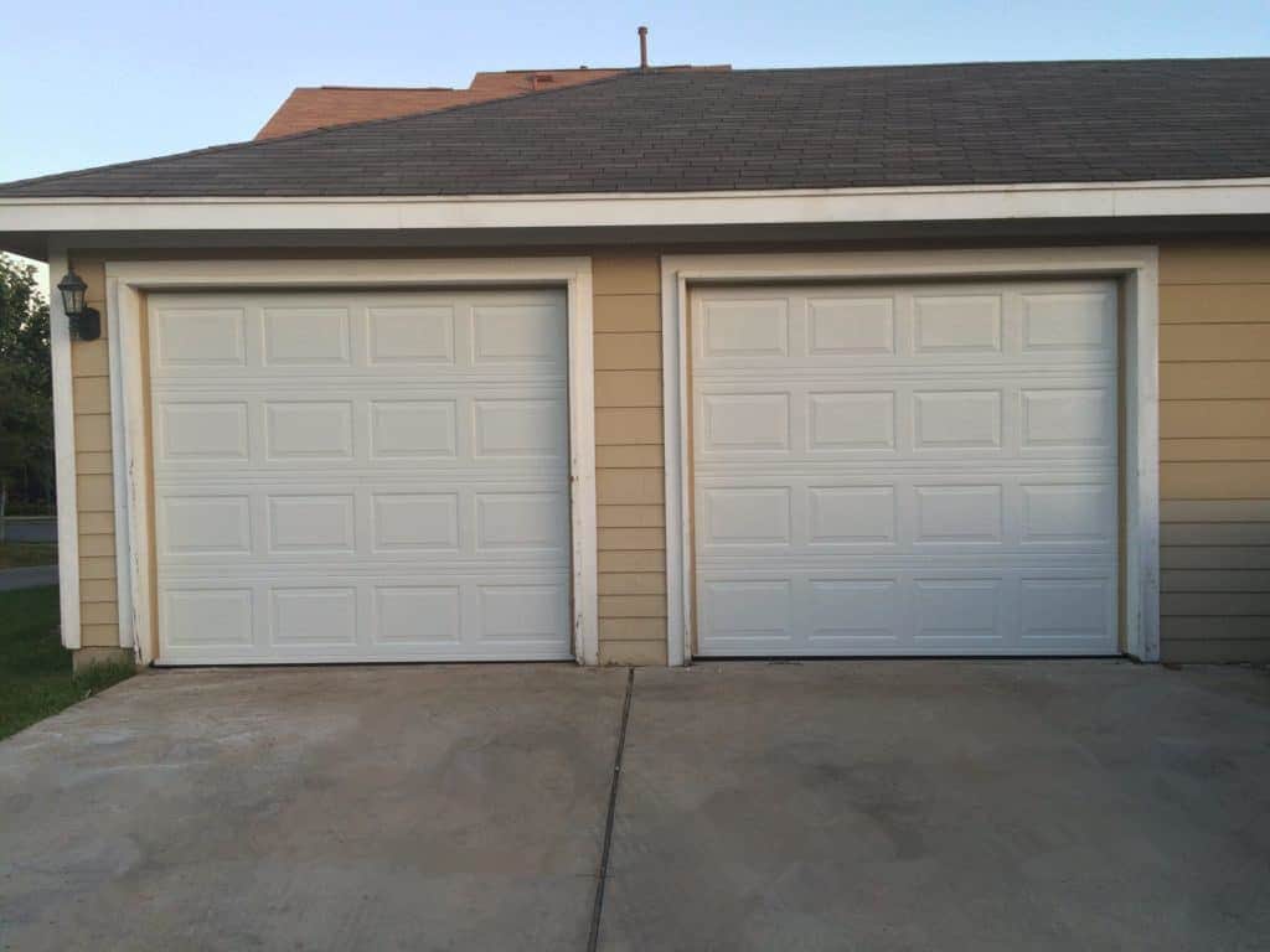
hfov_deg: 61.7
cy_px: 476
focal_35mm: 29
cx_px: 635
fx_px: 1064
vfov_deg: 48.2
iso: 50
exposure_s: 1/120
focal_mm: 4.15
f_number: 2.2
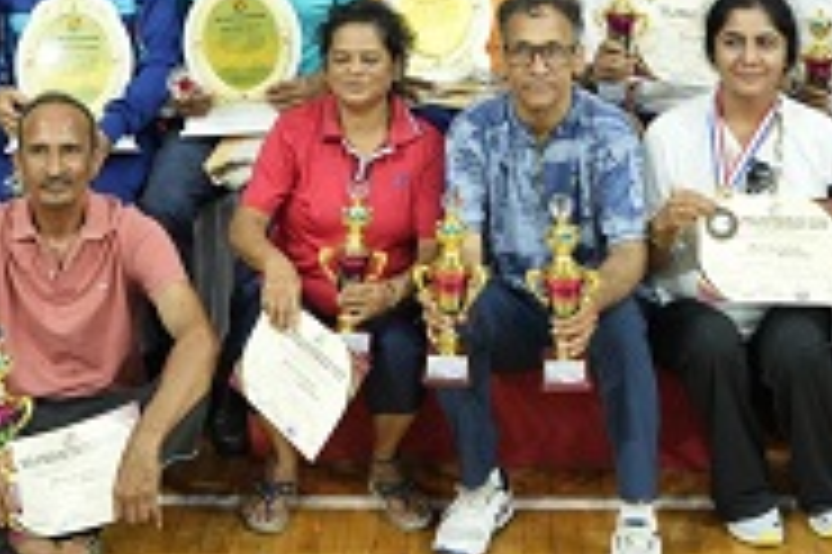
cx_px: 454
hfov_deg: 26.0
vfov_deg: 16.5
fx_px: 1801
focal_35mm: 78
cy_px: -173
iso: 1000
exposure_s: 1/125
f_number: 5
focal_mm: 24
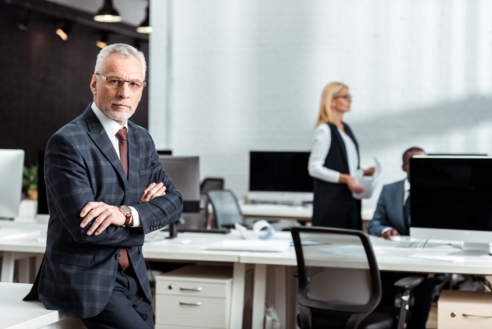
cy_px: 164
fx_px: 957
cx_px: 246
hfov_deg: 28.8
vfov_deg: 19.5
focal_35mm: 70
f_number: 2.8
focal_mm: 70
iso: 200
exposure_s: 1/200
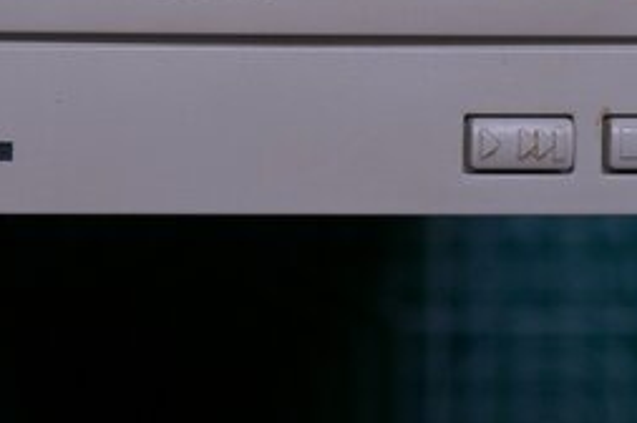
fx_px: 1823
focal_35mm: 103
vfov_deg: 13.1
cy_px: 24
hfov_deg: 19.7
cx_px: 166
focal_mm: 29
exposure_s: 1/160
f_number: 4
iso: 200
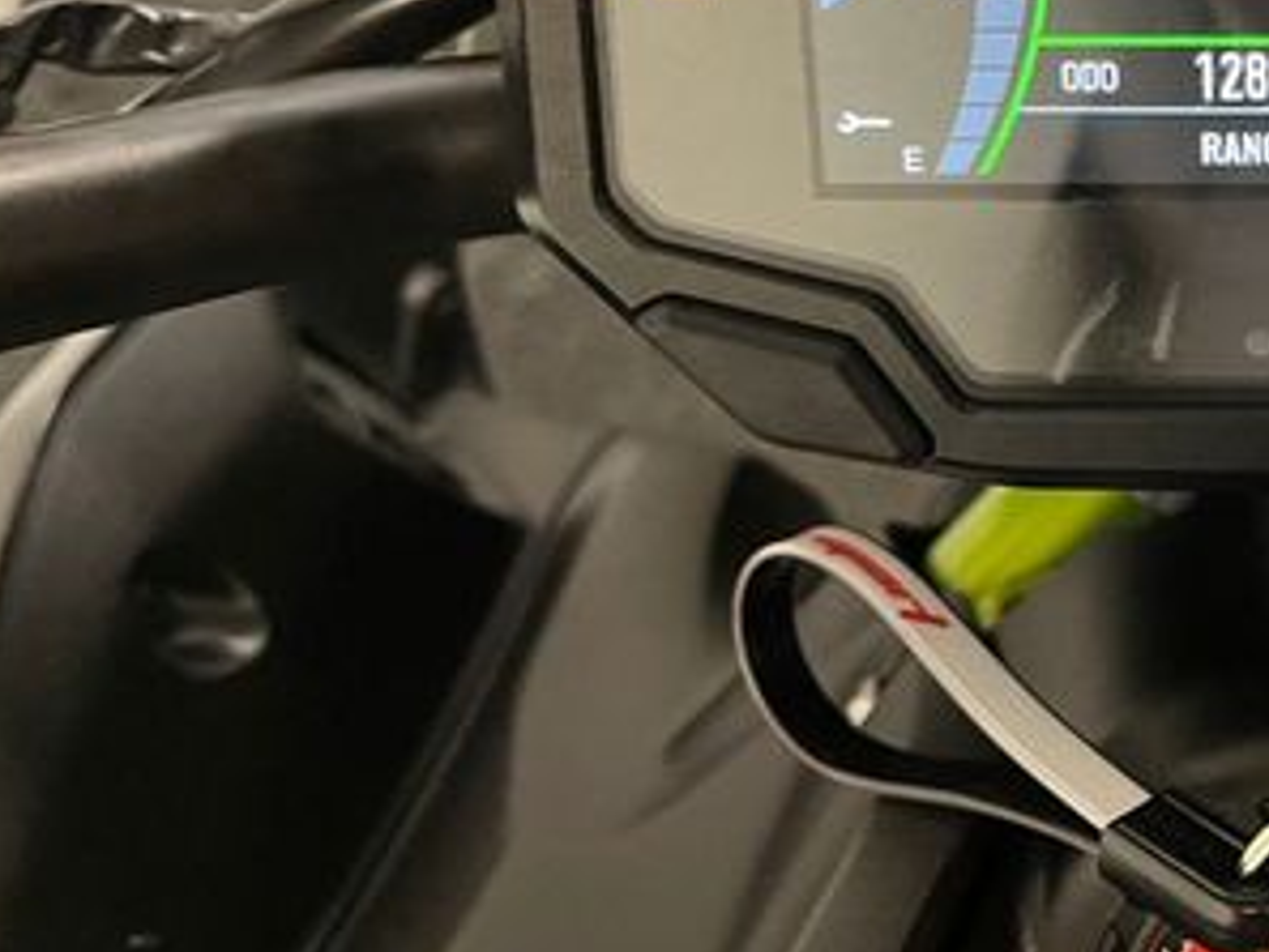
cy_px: 9
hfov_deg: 31.6
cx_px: 1278
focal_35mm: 56
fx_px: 2054
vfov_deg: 24.9
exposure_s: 1/50
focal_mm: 5.1
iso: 250
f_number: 1.6
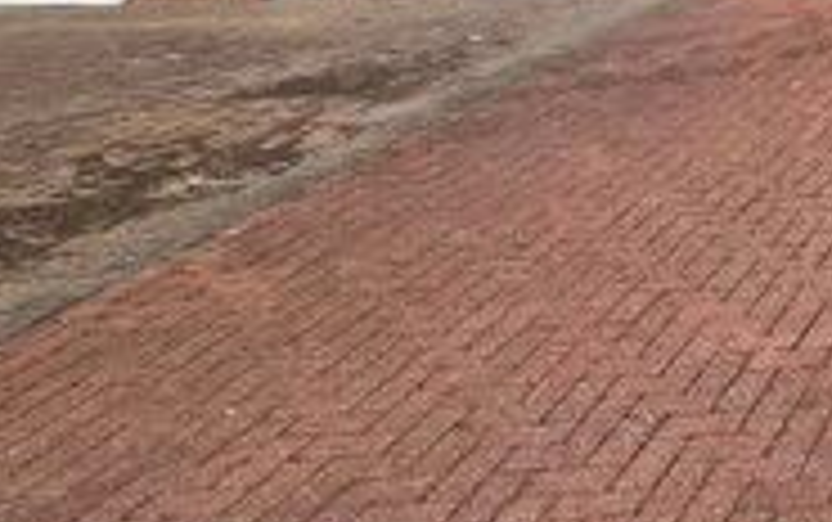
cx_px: 1354
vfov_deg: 21.3
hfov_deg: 25.1
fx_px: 1180
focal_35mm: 52
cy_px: -245
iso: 50
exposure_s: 1/3504
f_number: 2.2
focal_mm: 2.2
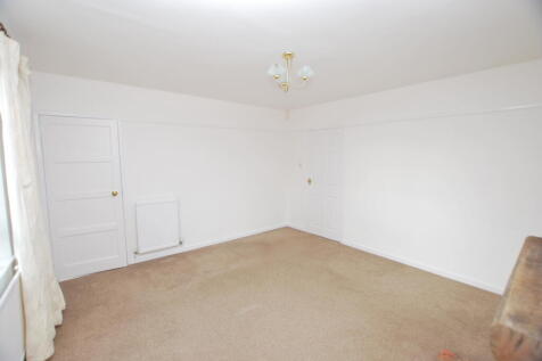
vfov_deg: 77.3
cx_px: 271
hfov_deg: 100.4
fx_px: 226
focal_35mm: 15
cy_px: 180
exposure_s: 1/60
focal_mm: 10
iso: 100
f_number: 4
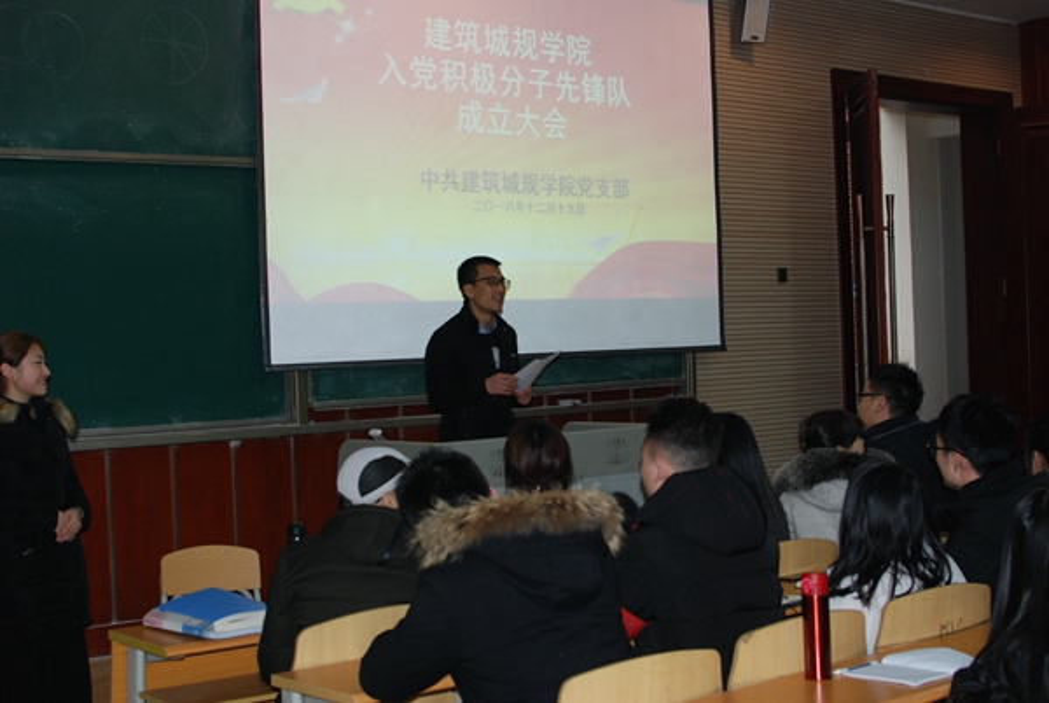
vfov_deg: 25.8
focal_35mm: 52
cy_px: 352
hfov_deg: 37.8
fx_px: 1532
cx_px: 524
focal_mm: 35
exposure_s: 1/60
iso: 500
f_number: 4.5
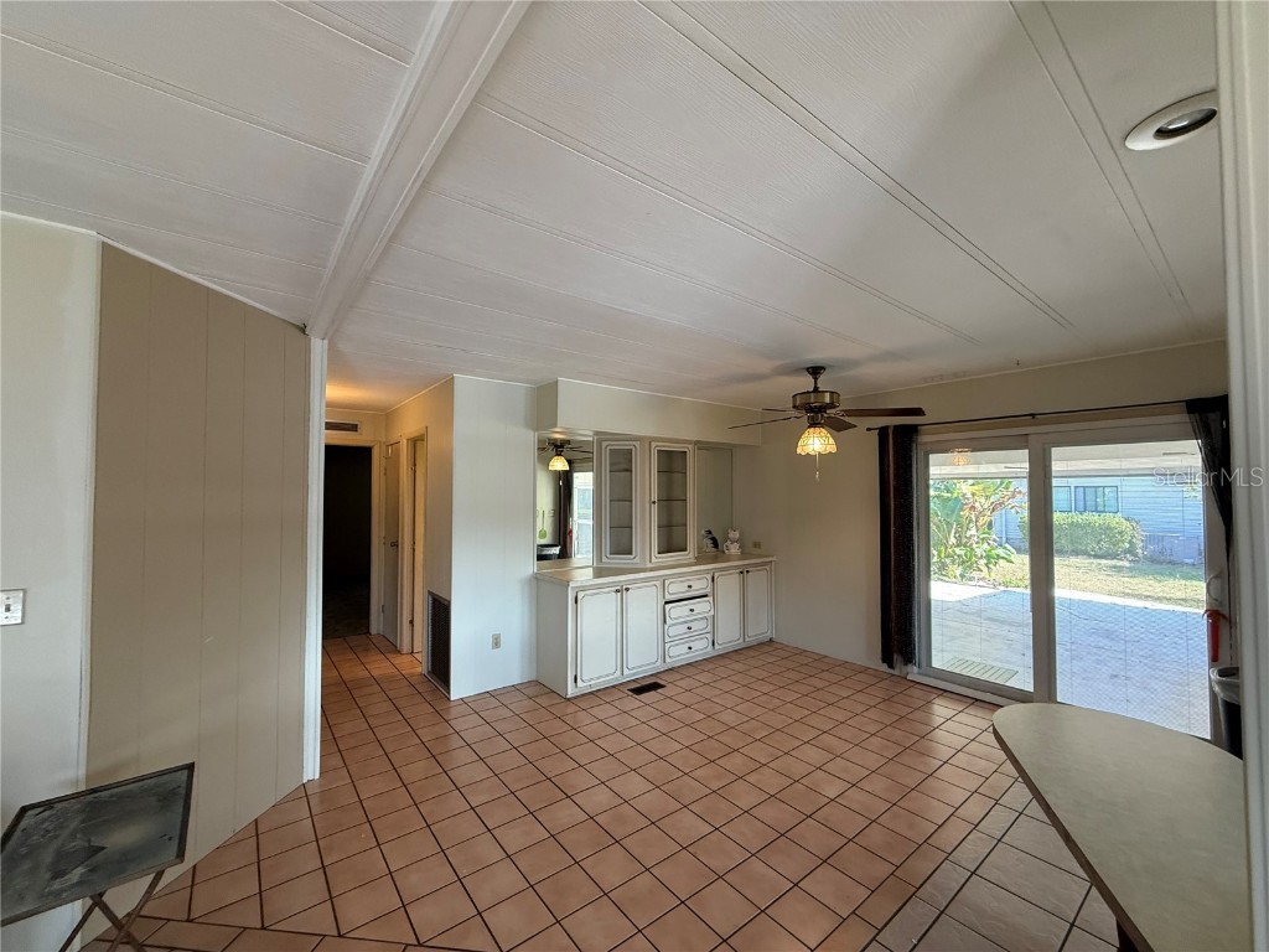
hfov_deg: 102.1
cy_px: 476
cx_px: 634
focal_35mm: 14
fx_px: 513
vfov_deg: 85.7
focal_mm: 2.22
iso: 320
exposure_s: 1/120
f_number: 2.2
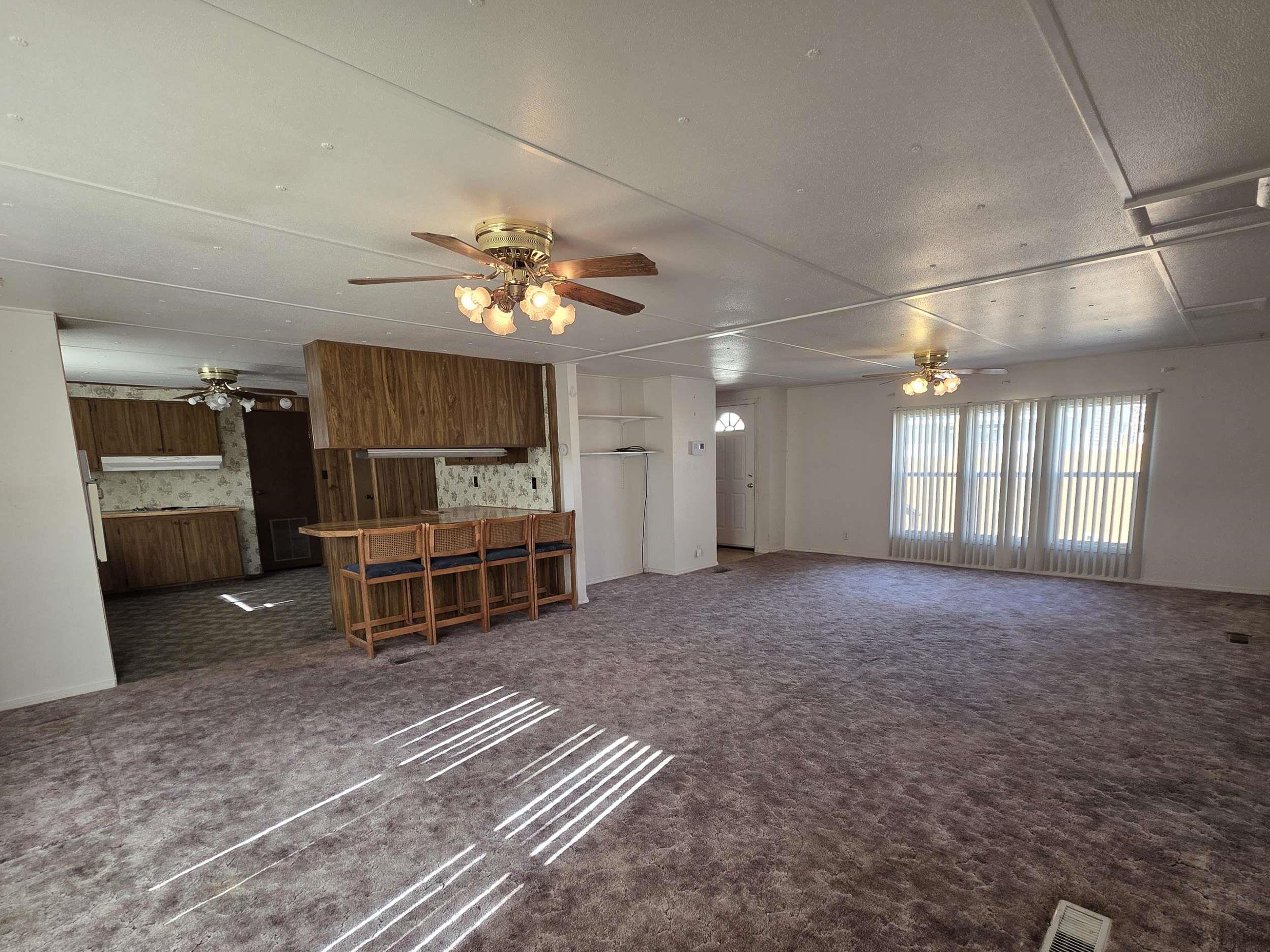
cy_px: 560
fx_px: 587
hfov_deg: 94.4
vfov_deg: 77.4
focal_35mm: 16
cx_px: 667
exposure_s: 1/120
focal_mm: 2.2
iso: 100
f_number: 1.9
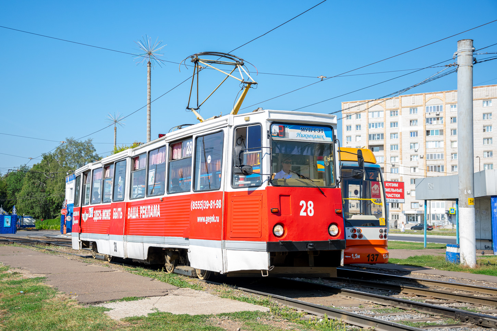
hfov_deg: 41.1
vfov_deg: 28.1
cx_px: 248
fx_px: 663
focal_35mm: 48
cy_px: 166
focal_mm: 32
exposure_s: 1/640
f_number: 4.5
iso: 200
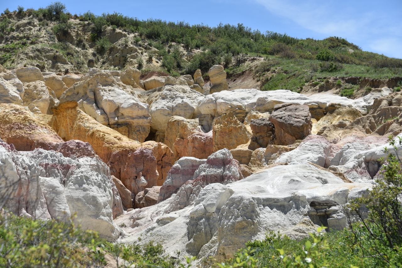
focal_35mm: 100
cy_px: 134
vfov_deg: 13.7
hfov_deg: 20.4
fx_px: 1117
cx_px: 201
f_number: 9
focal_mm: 100
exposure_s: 1/320
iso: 100
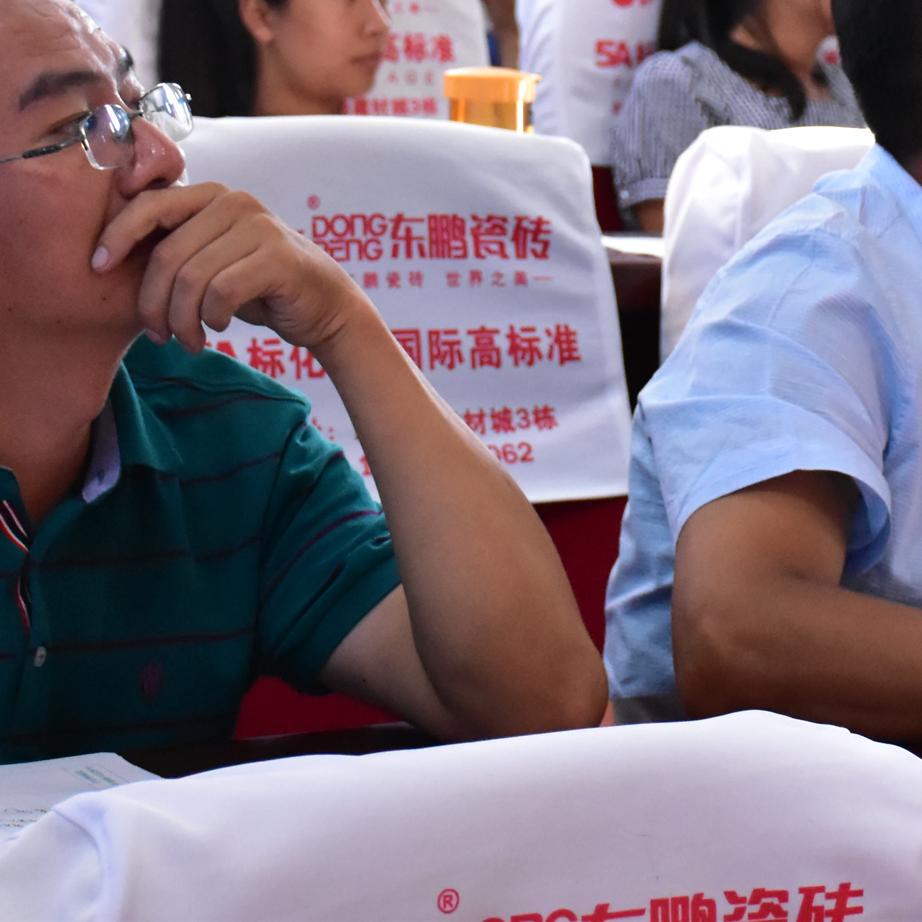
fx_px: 3894
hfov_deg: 13.4
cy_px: 32
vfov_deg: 13.3
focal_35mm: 129
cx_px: 790
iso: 3600
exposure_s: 1/125
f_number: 4.2
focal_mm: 35
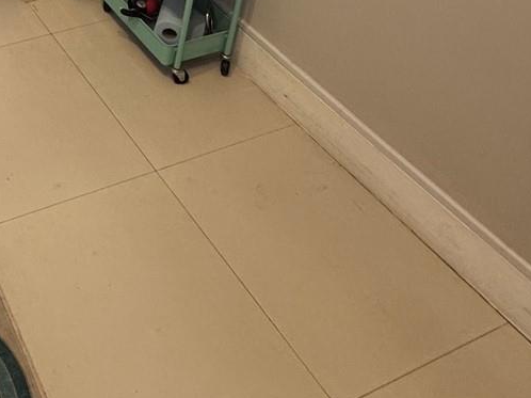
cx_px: -88
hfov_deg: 34.6
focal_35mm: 45
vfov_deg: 24.8
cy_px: -196
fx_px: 690
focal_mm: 2.22
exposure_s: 1/60
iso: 160
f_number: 2.2
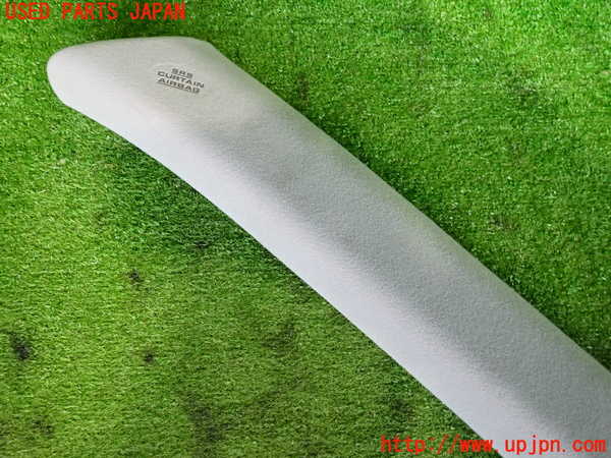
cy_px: 229
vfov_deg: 54.9
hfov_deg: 69.4
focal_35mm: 25
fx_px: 441
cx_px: 306
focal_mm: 4.5
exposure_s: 1/30
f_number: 2
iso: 320
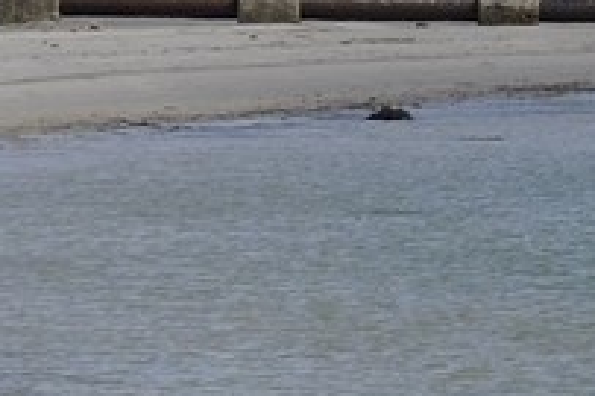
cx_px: 2321
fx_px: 26076
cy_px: -320
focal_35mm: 1579
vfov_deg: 0.9
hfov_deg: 1.3
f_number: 11
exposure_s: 1/320
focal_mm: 200
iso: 200
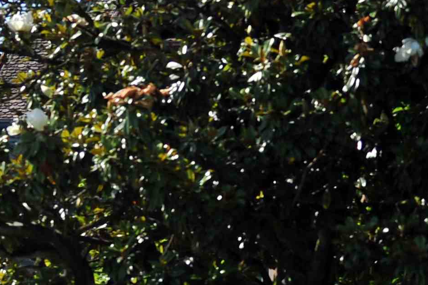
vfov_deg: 4.3
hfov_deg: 6.3
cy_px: 234
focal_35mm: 316
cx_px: -460
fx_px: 3754
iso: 200
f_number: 2.8
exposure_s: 1/3200
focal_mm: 70
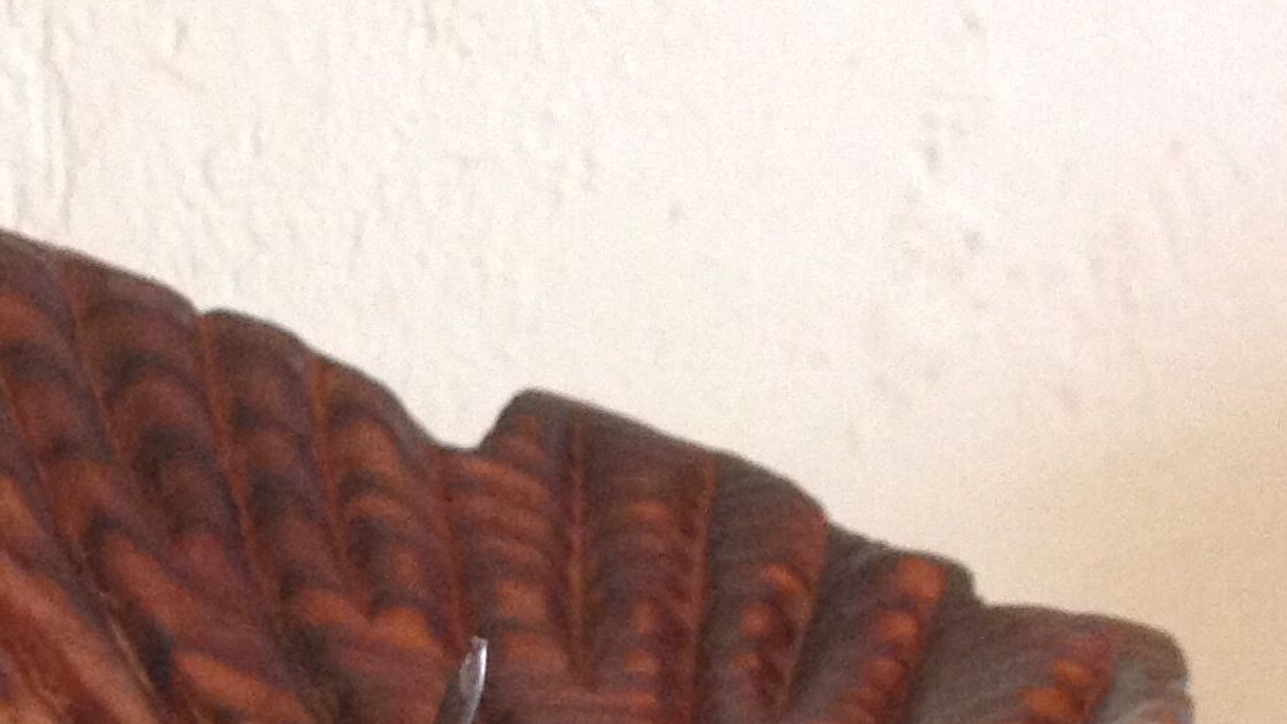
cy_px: 806
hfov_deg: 19.7
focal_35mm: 107
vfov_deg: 11.2
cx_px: 179
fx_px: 3652
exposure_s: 1/17
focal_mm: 4.28
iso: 400
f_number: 2.4
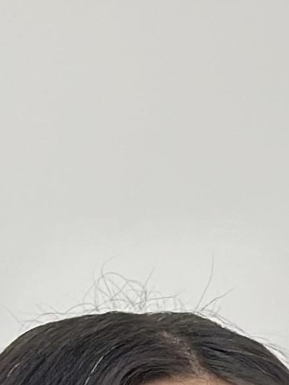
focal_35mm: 320
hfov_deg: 4.6
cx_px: 144
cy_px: 1186
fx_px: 3561
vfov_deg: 5.7
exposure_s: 1/100
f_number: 1.78
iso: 80
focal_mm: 6.86
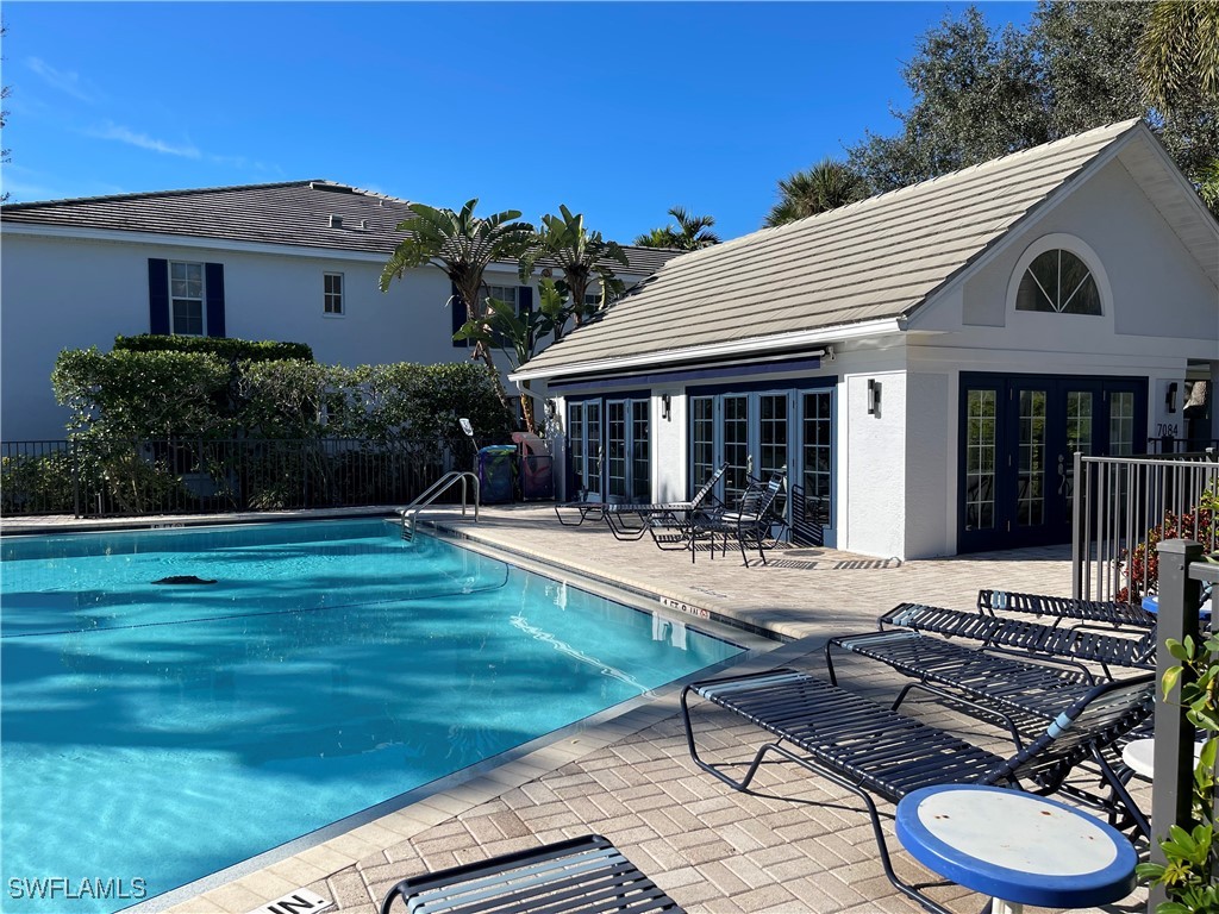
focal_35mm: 25
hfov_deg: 69.4
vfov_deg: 54.9
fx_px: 880
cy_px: 457
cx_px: 610
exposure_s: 1/3559
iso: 32
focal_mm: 5.1
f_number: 1.6
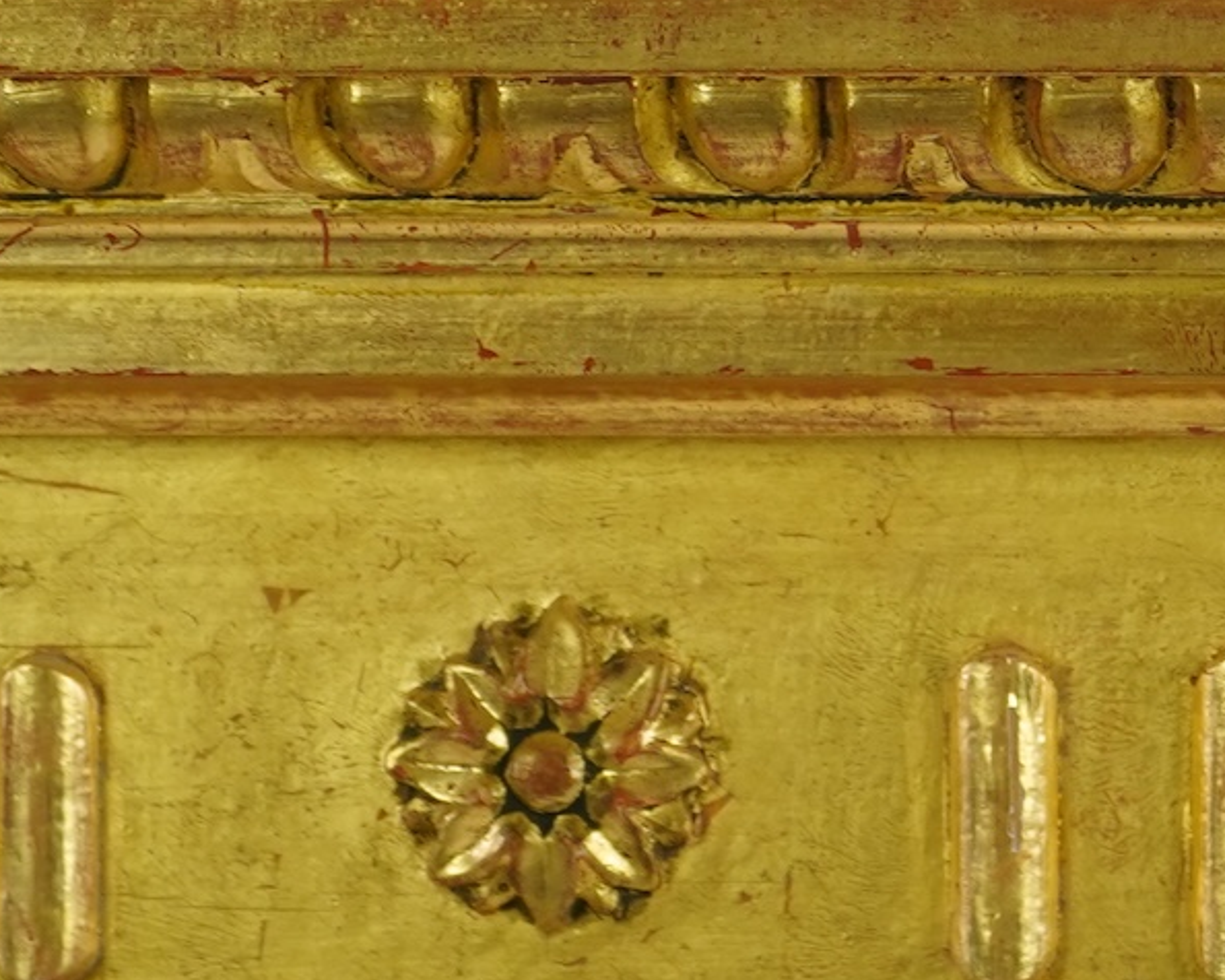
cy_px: -179
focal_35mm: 199
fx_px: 7214
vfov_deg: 7.7
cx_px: 2040
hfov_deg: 9.3
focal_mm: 42
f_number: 5
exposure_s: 1/100
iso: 400
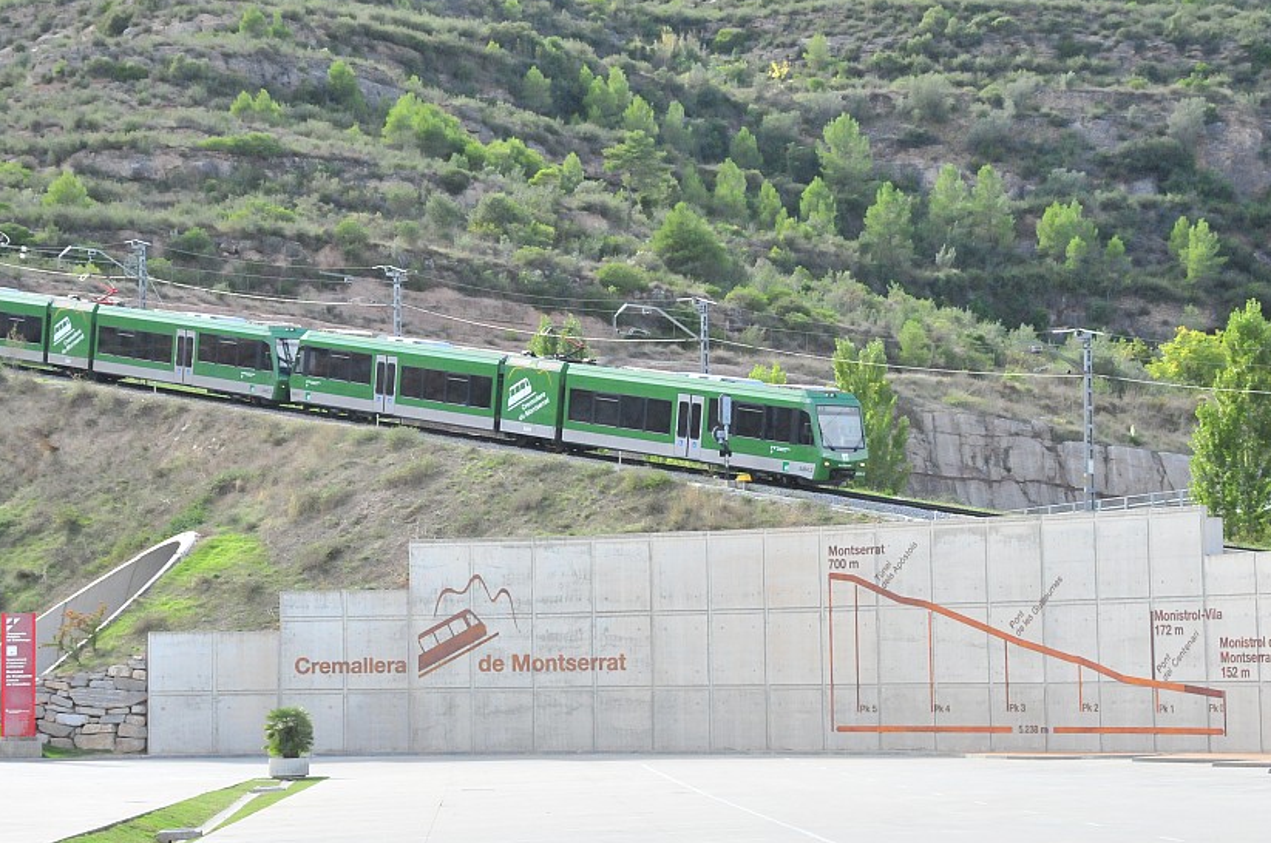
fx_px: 3948
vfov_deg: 12.2
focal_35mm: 112
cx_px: 542
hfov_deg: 18.3
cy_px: 406
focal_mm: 60
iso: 1600
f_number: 13
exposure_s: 1/640
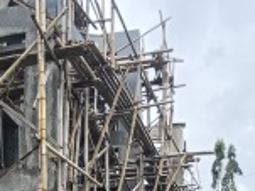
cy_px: 245
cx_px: 112
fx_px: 478
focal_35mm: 65
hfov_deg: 29.8
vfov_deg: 20.7
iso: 64
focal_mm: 1.68
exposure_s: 1/478
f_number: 2.2
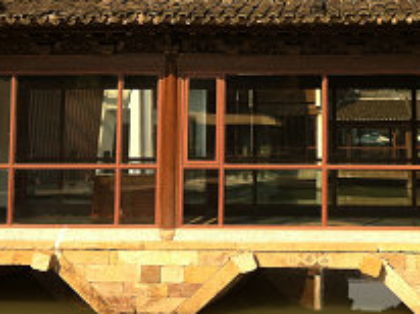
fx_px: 824
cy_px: 78
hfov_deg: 28.4
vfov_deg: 21.4
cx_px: 281
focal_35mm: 68
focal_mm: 3.85
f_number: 2.8
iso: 80
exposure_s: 1/794
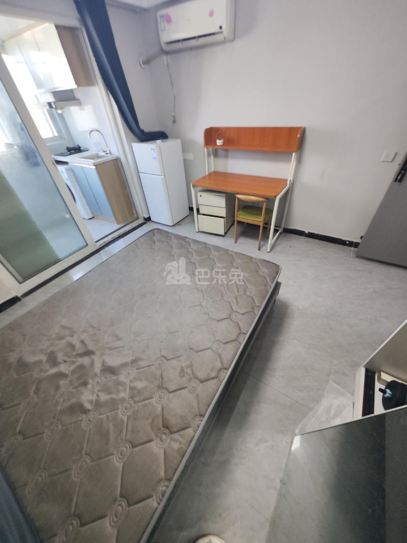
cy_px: 272
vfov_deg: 106.2
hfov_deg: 89.9
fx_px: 204
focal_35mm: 13
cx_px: 204
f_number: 2.2
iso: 151
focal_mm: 2.39
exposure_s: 1/30
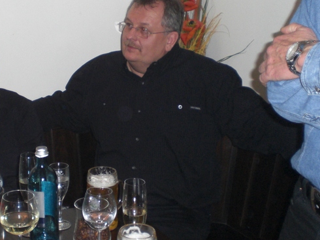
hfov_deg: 30.6
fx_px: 573
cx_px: 78
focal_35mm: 62
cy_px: 112
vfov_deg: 23.7
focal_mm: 6.3
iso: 200
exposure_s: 1/60
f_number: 3.1
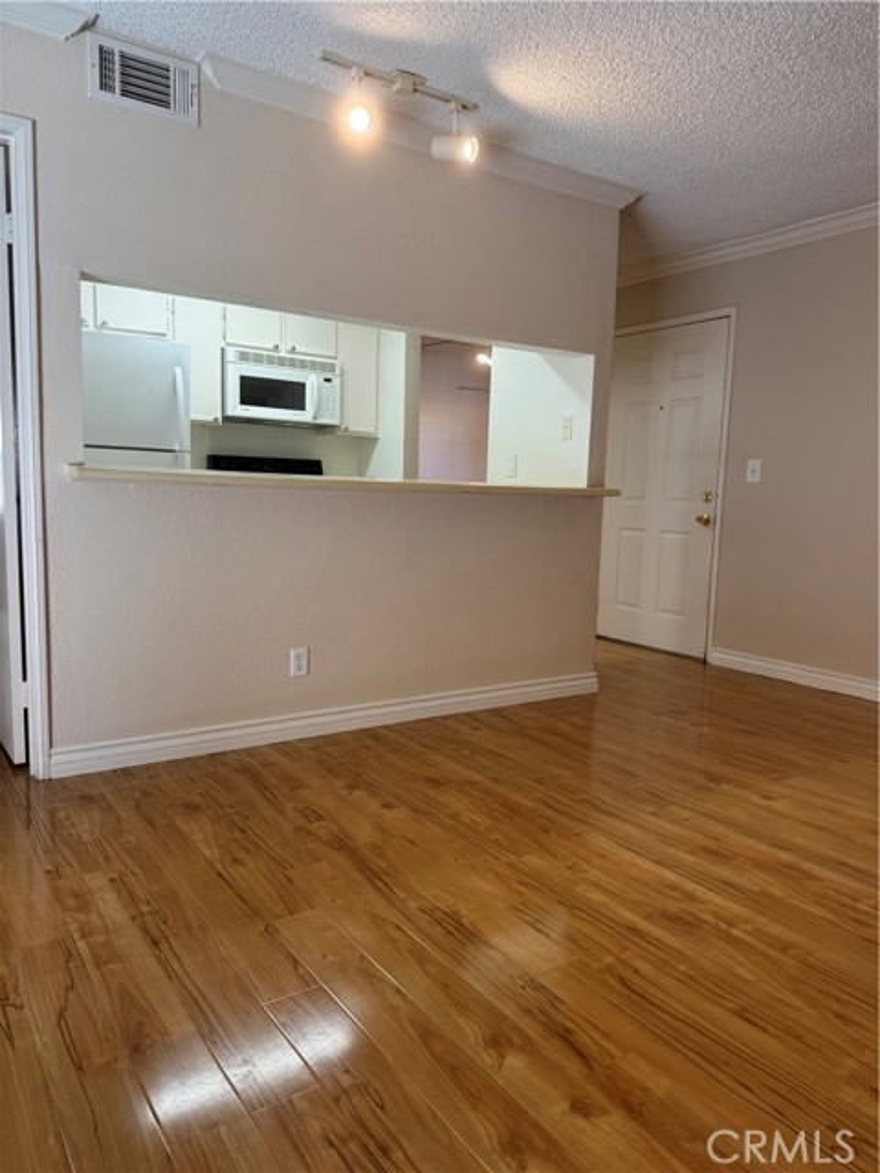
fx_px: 813
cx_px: 440
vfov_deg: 71.6
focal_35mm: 24
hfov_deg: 56.8
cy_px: 586
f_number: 1.78
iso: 125
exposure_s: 1/120
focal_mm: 6.76
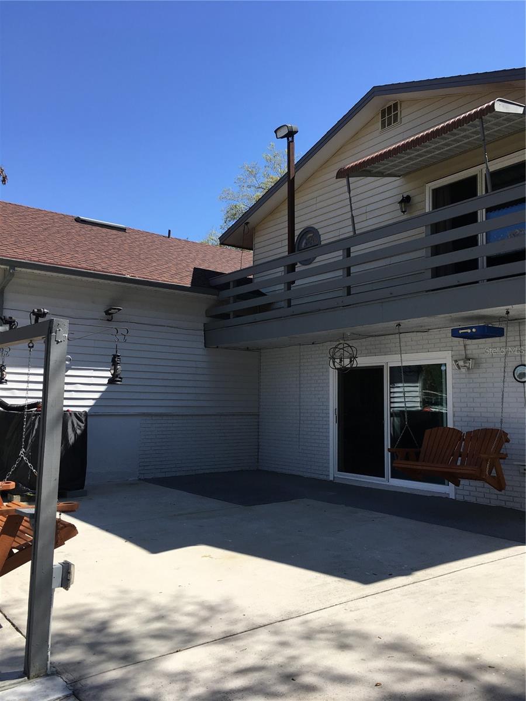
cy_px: 350
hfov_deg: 48.2
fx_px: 588
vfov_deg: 61.7
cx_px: 263
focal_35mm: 29
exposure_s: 1/1099
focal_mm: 4.15
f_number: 2.2
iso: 25
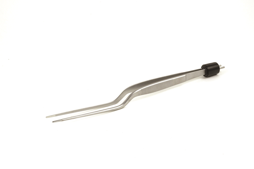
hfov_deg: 22.6
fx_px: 634
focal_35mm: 90
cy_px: 84
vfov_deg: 15.2
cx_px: 127
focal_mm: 60
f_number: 22
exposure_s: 1/30
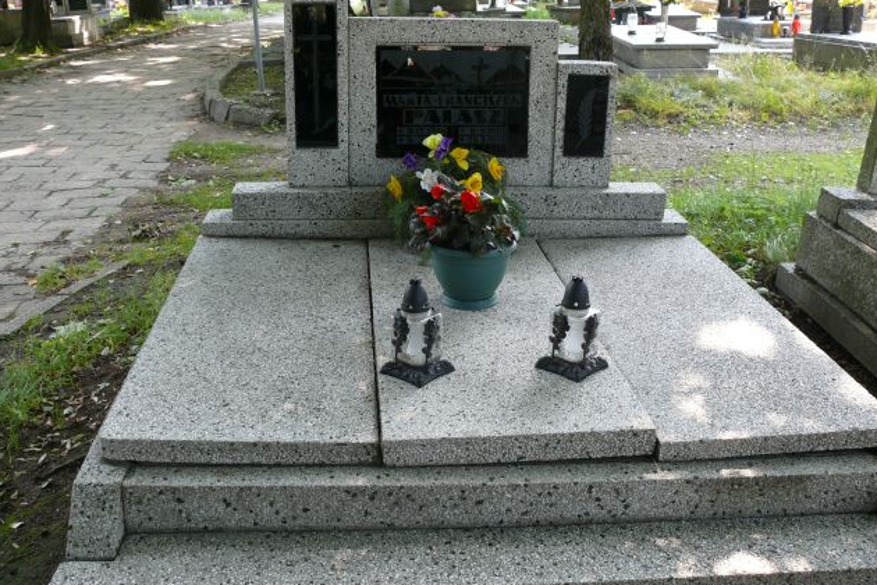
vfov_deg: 35.9
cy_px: 315
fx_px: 901
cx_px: 438
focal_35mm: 37
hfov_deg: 51.9
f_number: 2.8
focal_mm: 7.4
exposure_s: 1/60
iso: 100
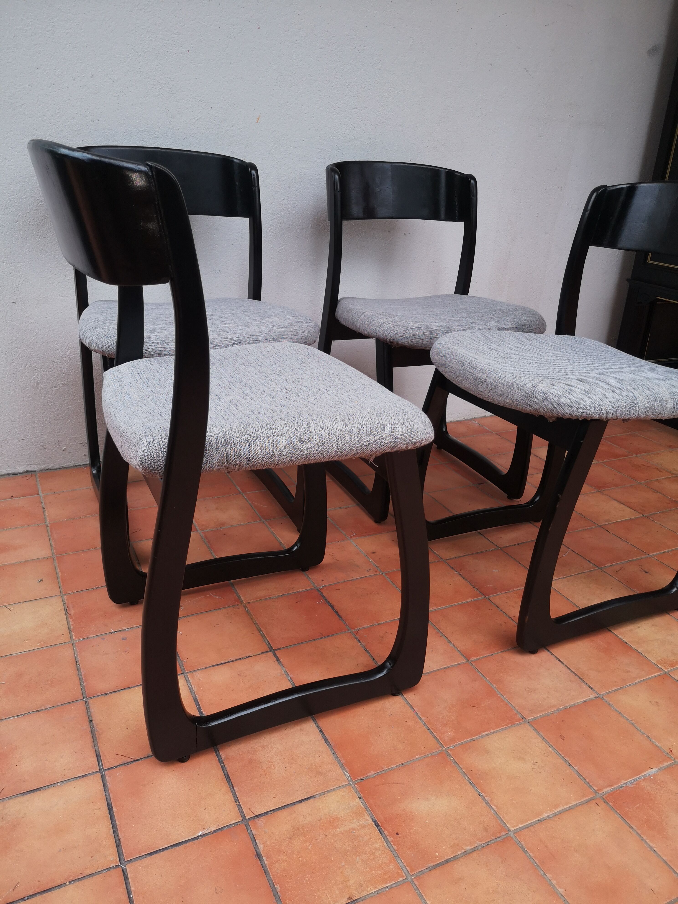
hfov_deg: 51.4
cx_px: 339
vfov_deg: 65.3
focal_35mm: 27
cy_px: 452
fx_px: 705
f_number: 1.8
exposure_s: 1/132
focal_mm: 3.95
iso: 50
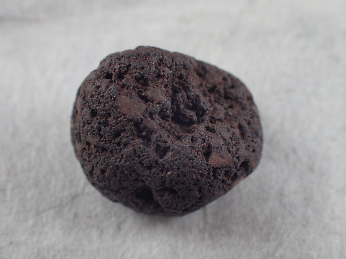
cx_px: 173
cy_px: 130
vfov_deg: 27.5
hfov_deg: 36.2
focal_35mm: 53
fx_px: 530
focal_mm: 9.61
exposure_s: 1/200
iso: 200
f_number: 3.4
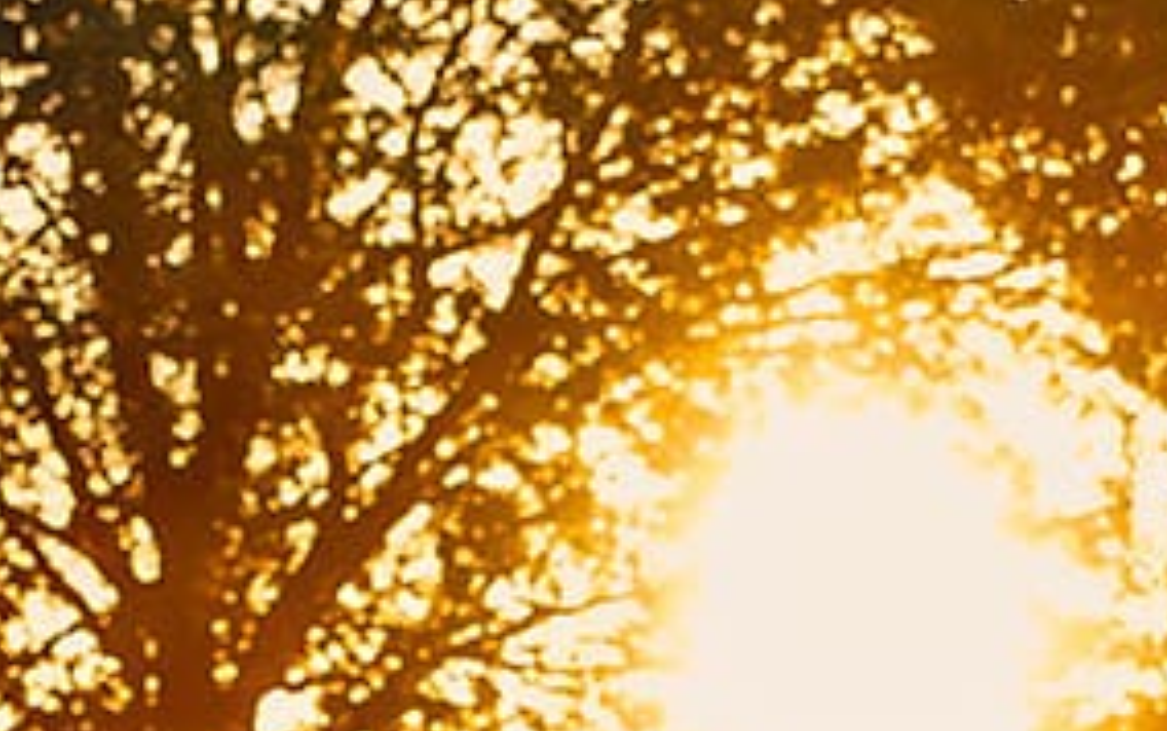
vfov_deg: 4.8
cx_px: 682
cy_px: 1296
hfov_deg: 7.8
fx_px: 8562
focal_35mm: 269
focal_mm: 75
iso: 1000
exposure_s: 1/2000
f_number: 4
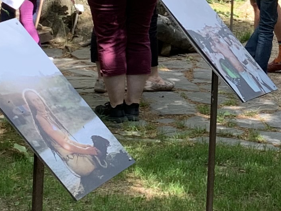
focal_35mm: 149
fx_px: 1210
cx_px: 297
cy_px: -20
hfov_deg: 13.0
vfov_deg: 9.9
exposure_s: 1/186
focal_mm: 4.25
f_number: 1.8
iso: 25
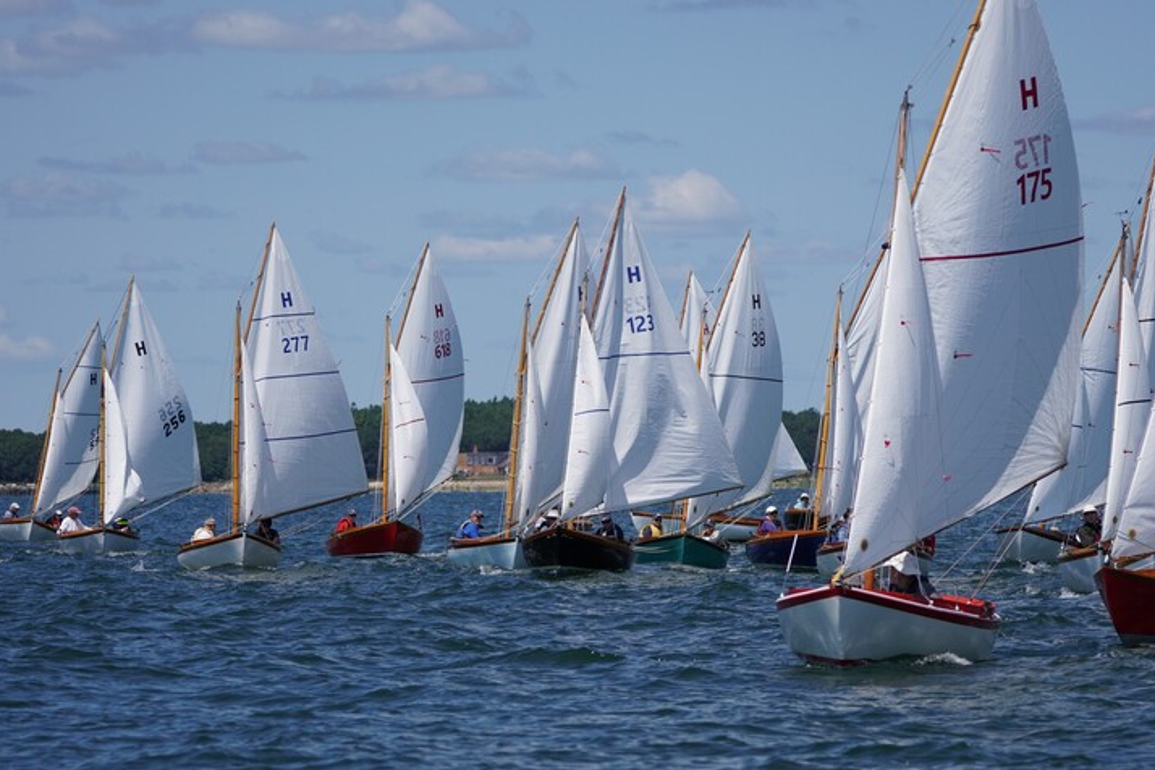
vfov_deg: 5.5
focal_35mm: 252
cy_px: 428
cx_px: 639
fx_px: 8084
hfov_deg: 8.2
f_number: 5
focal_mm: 150
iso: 125
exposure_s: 1/1600
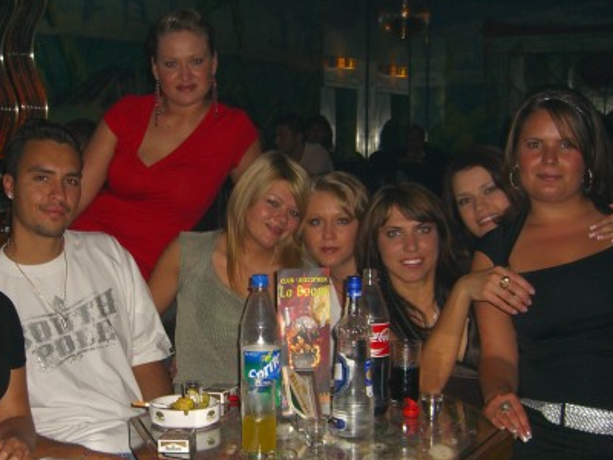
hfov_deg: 33.4
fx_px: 1009
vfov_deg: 25.5
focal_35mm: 57
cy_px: 301
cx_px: 196
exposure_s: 1/60
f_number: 2.8
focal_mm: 7.9
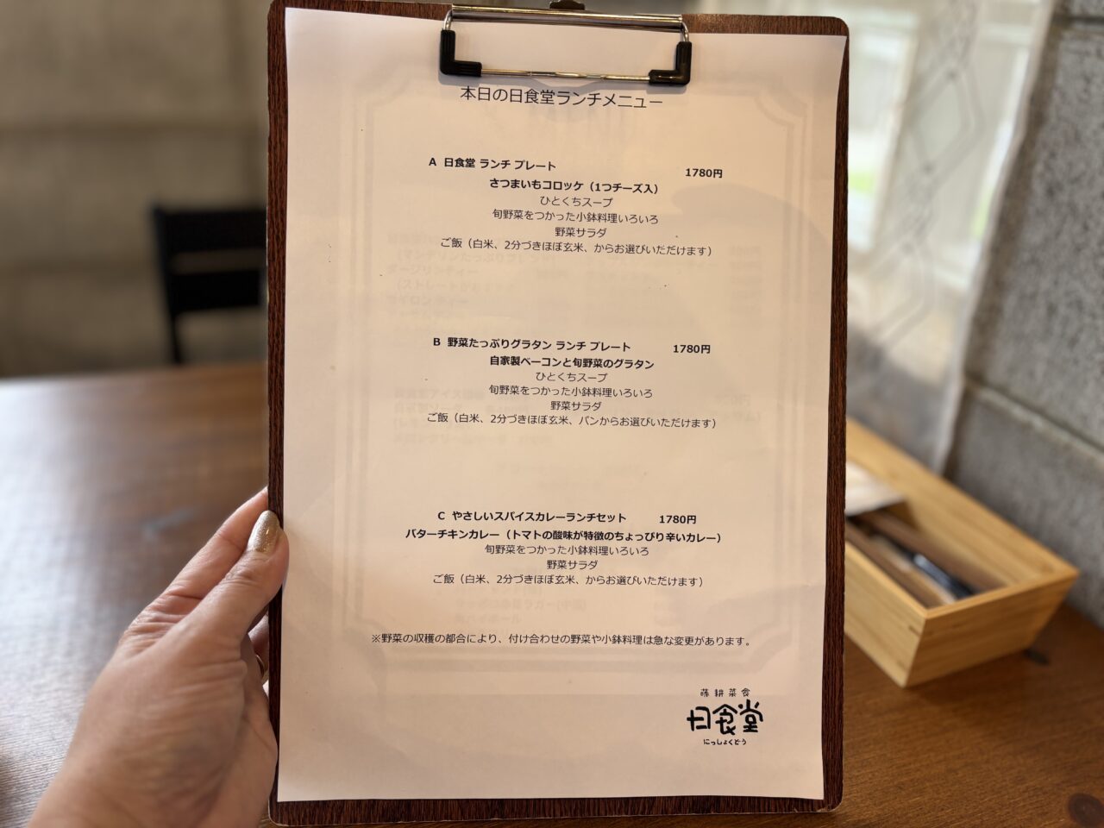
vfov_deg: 53.1
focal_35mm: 26
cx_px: 552
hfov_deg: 67.3
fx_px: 829
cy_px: 414
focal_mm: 5.96
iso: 80
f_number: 1.6
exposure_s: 1/60
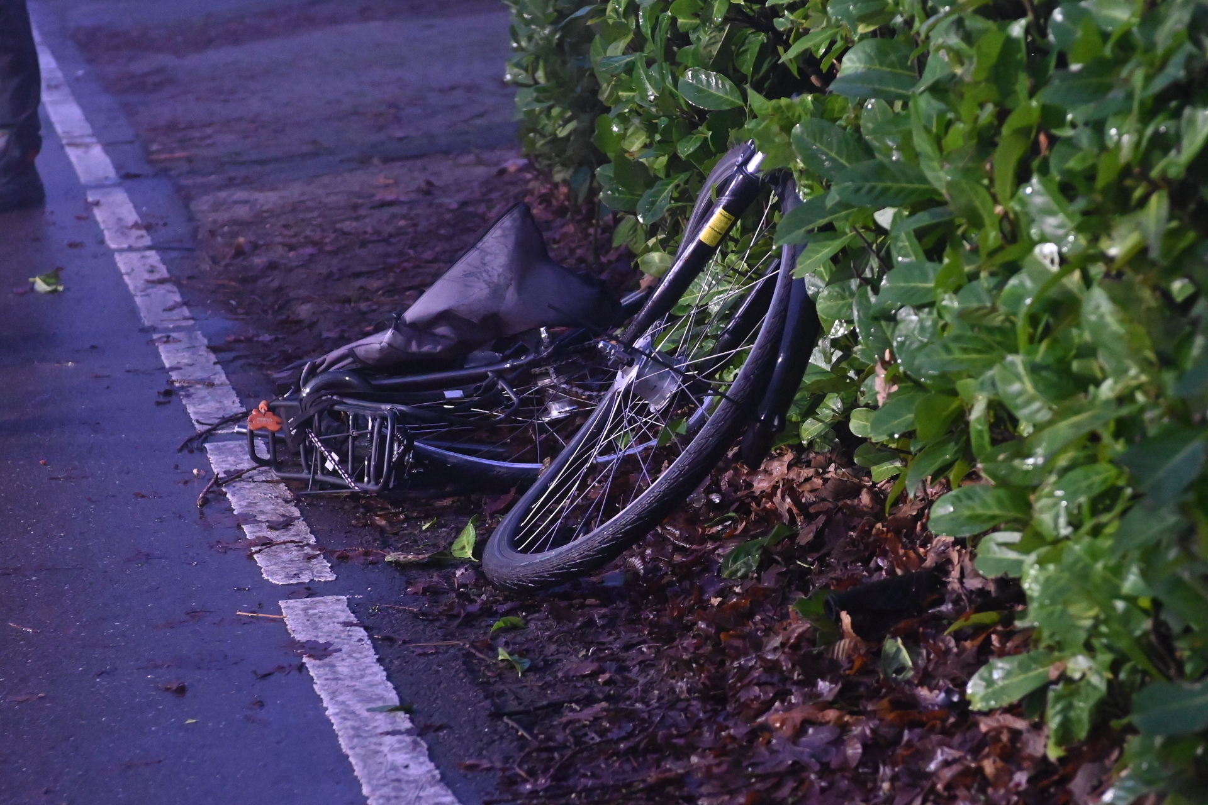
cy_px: 402
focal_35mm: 105
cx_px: 604
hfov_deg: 19.5
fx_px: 3523
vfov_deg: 13.0
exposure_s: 1/60
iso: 8000
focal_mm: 70
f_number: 4.5
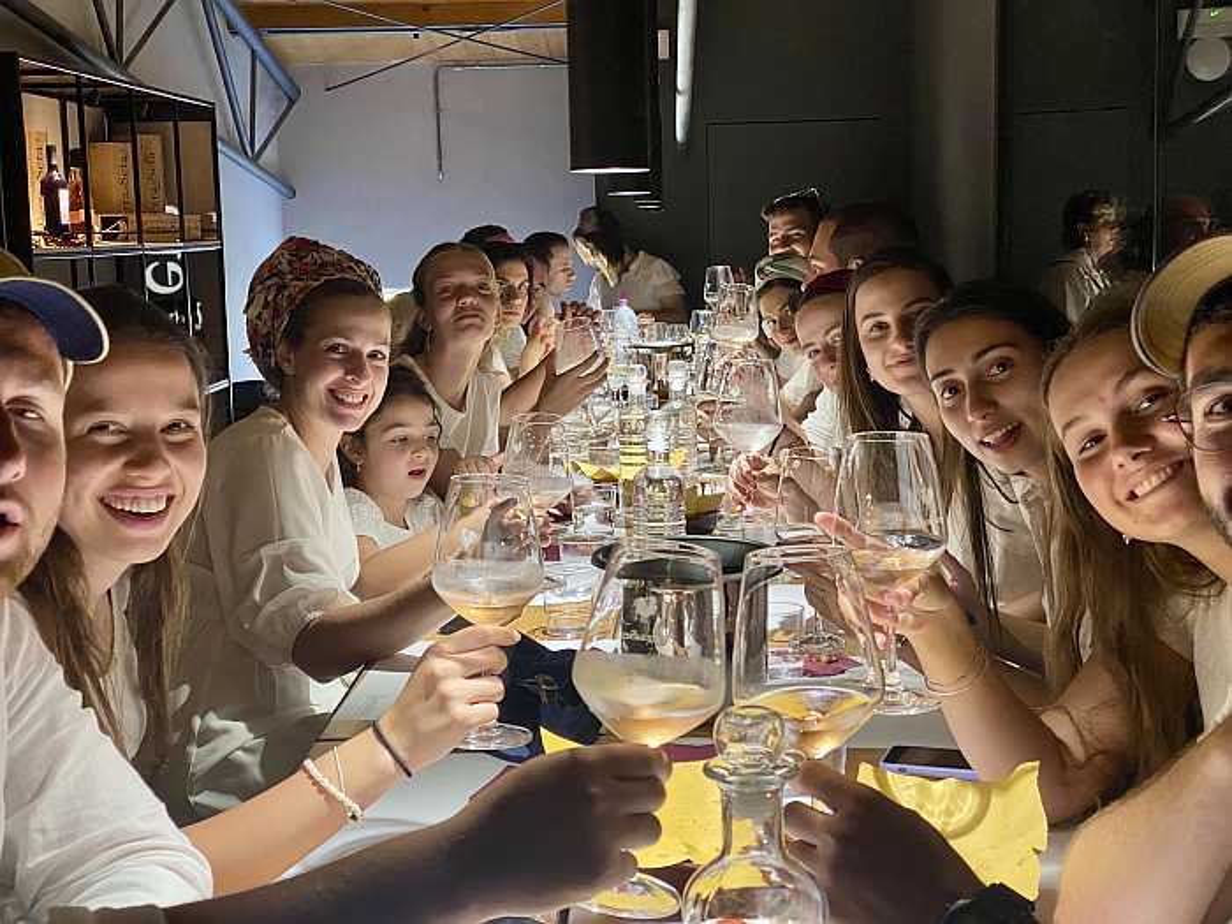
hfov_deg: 36.8
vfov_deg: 28.0
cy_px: 462
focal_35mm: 52
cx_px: 616
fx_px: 1851
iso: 100
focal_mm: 6
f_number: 2
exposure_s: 1/50
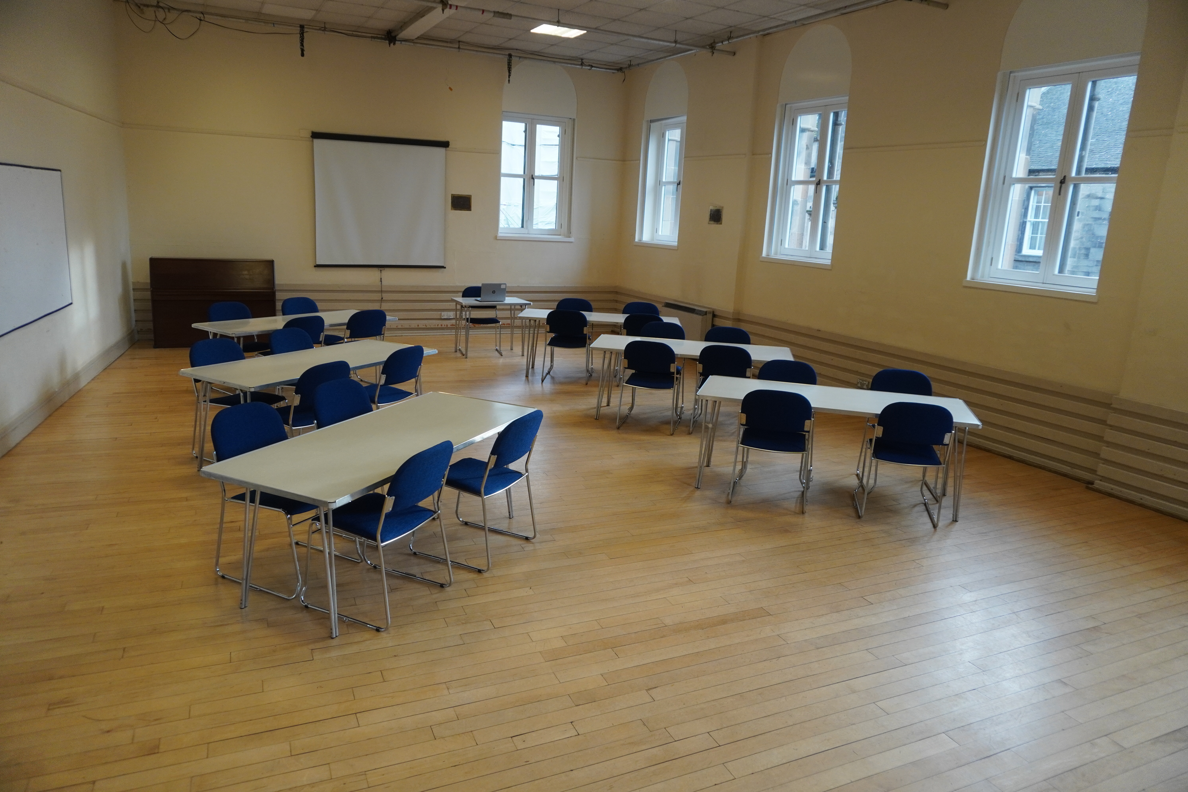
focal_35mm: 24
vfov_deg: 53.1
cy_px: 396
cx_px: 594
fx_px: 792
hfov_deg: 73.7
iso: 800
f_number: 4
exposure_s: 1/160
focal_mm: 16
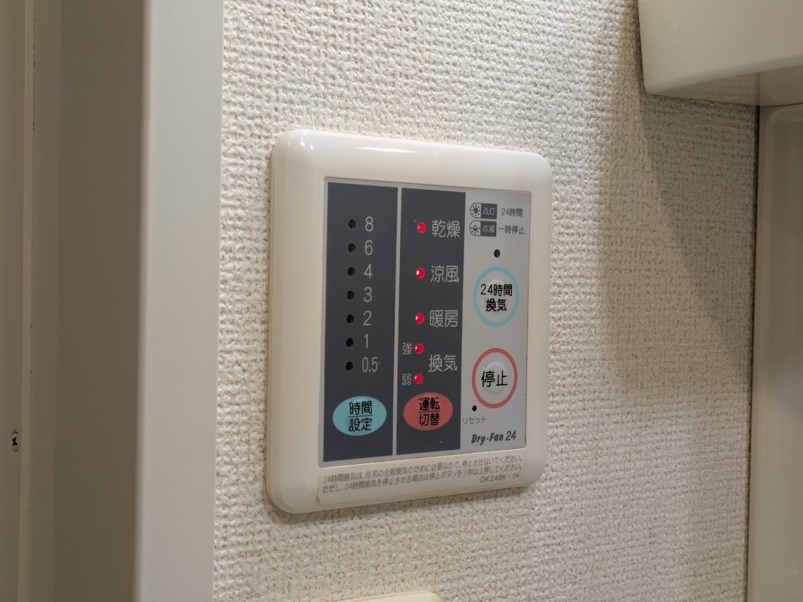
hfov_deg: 37.5
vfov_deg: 28.6
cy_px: 301
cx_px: 402
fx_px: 1183
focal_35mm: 51
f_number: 1.89
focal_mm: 5.43
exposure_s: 1/40
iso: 49
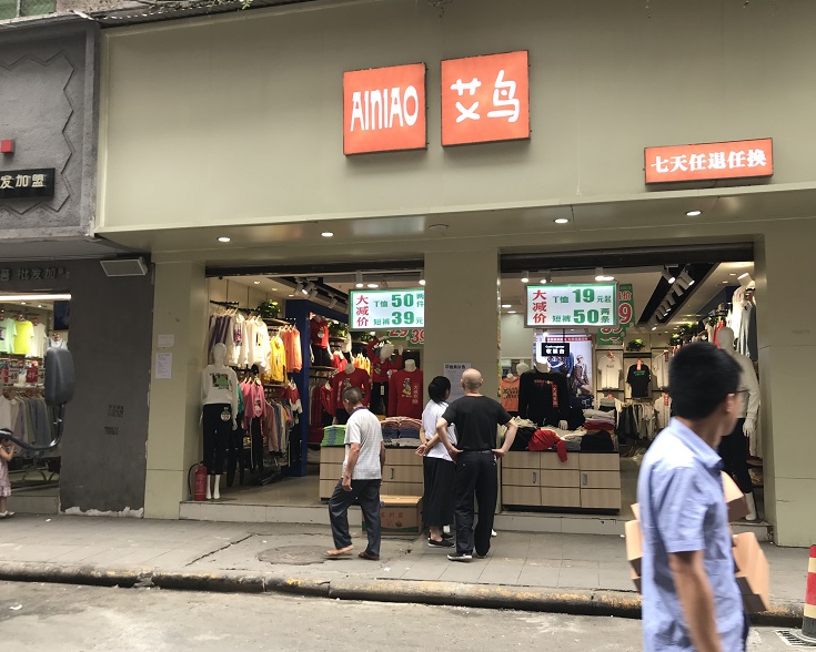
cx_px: 418
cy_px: 333
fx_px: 725
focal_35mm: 30
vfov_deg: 48.5
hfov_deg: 58.8
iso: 20
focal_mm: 3.99
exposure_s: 1/113
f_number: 1.8
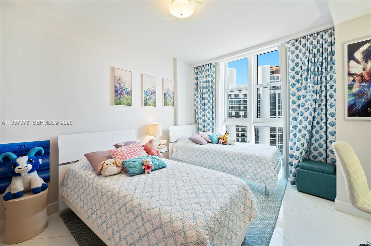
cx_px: 186
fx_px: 154
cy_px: 123
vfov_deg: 77.2
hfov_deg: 100.5
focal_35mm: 15
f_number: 8
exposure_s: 1/5
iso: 200
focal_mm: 15
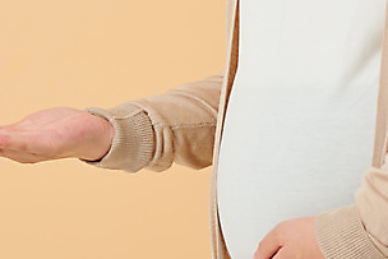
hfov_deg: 5.2
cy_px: 77
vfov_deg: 3.5
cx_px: 132
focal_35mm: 394
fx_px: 4248
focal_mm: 200
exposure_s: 1/125
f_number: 8
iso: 100
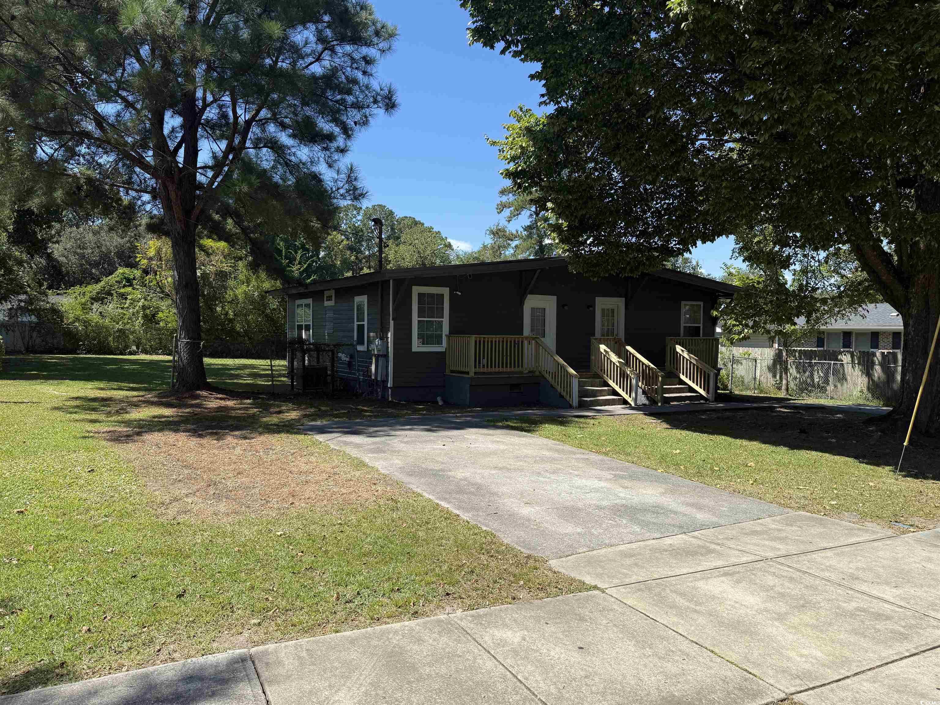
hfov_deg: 71.6
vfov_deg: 56.8
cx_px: 470
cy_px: 352
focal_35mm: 24
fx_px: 652
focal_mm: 6.76
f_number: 1.78
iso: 80
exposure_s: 1/2801
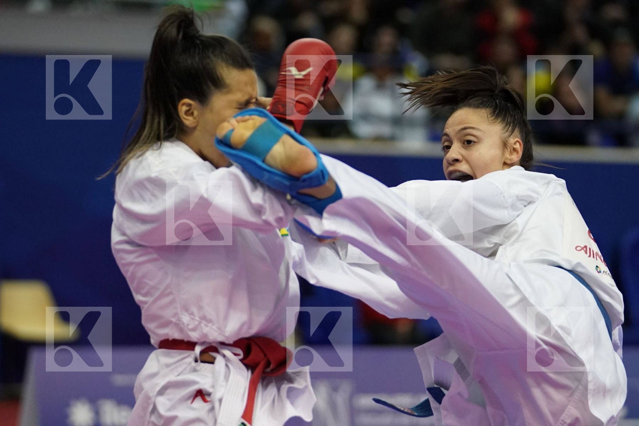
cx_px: 320
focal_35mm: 199
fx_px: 3532
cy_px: 213
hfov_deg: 10.3
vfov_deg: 6.9
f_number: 2.8
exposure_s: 1/1000
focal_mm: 133
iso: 3200
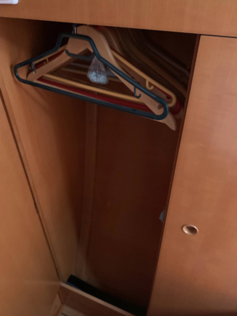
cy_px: 158
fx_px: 237
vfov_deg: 67.3
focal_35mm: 26
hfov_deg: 53.1
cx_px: 118
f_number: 1.8
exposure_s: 1/15
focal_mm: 4.25
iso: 800
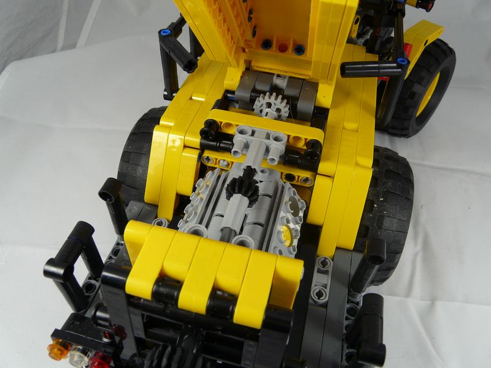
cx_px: 246
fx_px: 397
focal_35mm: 28
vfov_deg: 49.7
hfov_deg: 63.4
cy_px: 184
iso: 100
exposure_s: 1/160
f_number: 4
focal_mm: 4.6
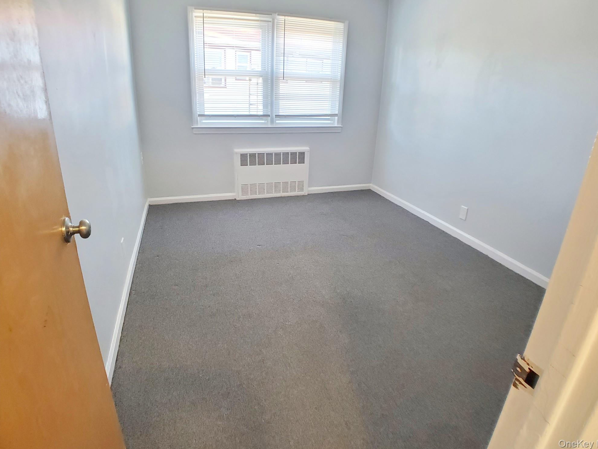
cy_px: 218
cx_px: 310
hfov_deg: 65.3
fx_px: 466
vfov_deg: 51.3
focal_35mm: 27
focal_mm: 4.3
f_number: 2.4
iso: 400
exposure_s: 1/40
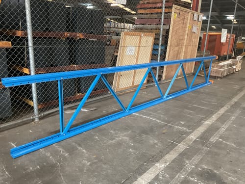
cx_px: 122
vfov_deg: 48.2
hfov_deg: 61.7
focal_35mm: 29
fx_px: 205
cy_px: 92
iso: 200
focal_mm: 3
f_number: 1.8
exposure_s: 1/40
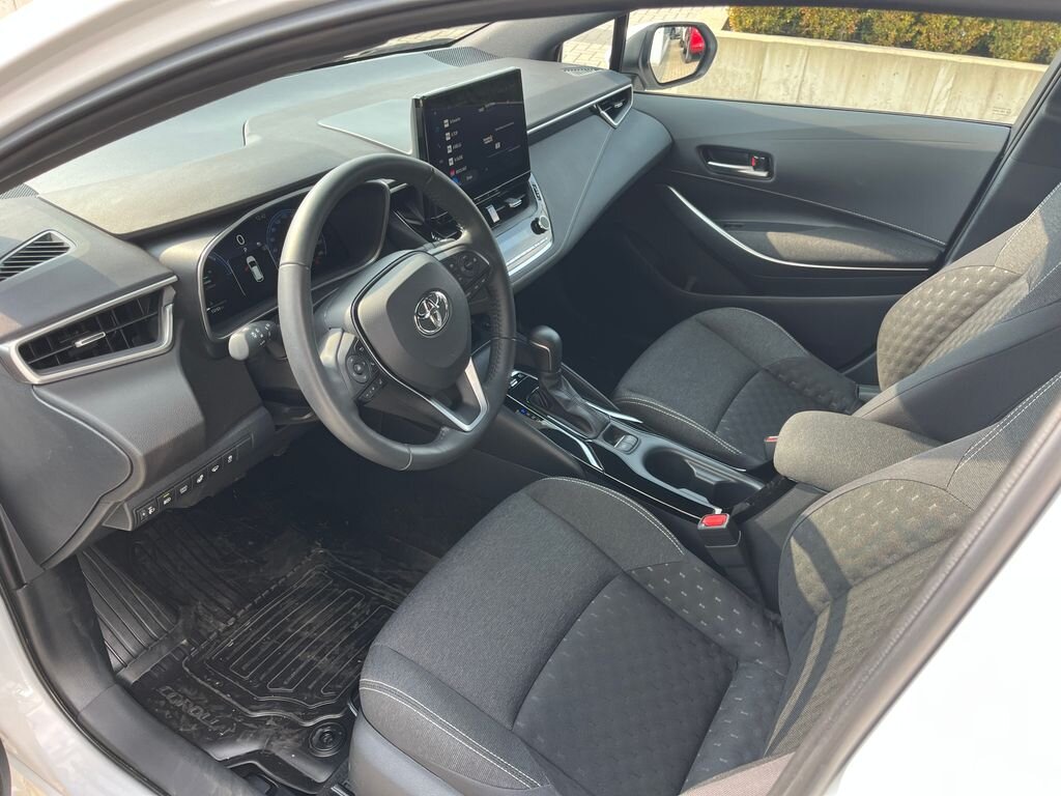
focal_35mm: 26
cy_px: 398
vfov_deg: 53.1
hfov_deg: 67.3
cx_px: 530
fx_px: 797
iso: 40
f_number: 1.6
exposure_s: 1/163
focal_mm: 5.1
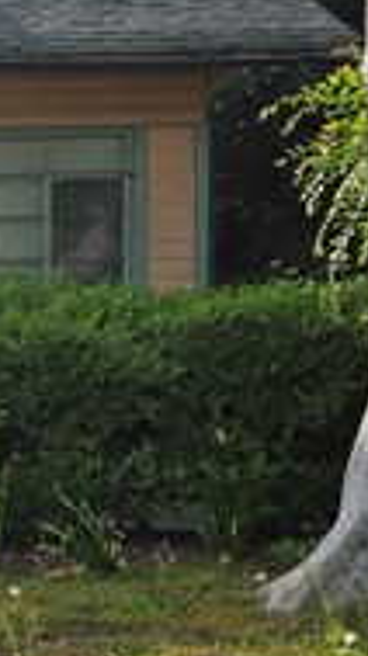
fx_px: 1478
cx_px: -312
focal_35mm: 85
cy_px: 396
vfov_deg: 25.0
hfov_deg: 12.8
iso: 25
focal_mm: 5.4
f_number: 1.8
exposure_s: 1/3559
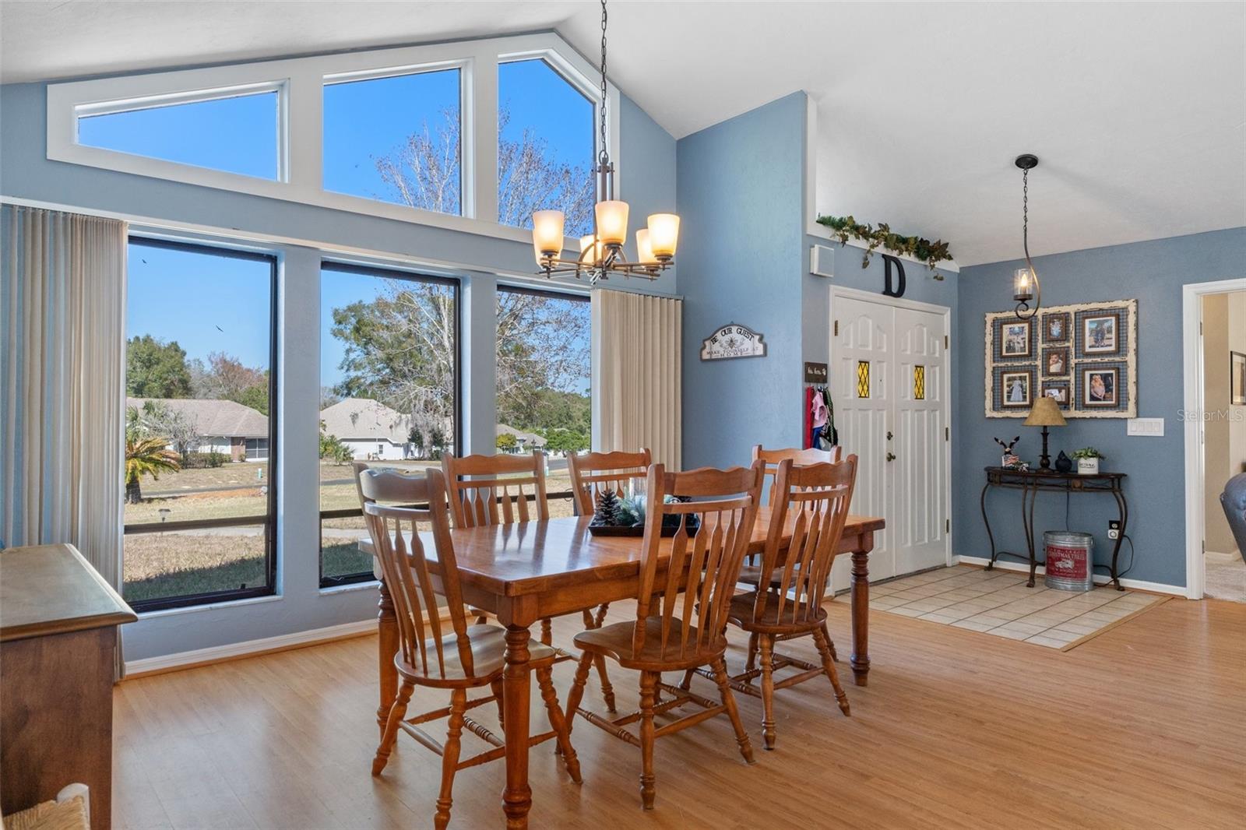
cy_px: 415
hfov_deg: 81.2
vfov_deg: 59.5
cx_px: 623
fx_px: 727
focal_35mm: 21
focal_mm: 14
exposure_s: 1/2
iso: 320
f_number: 8
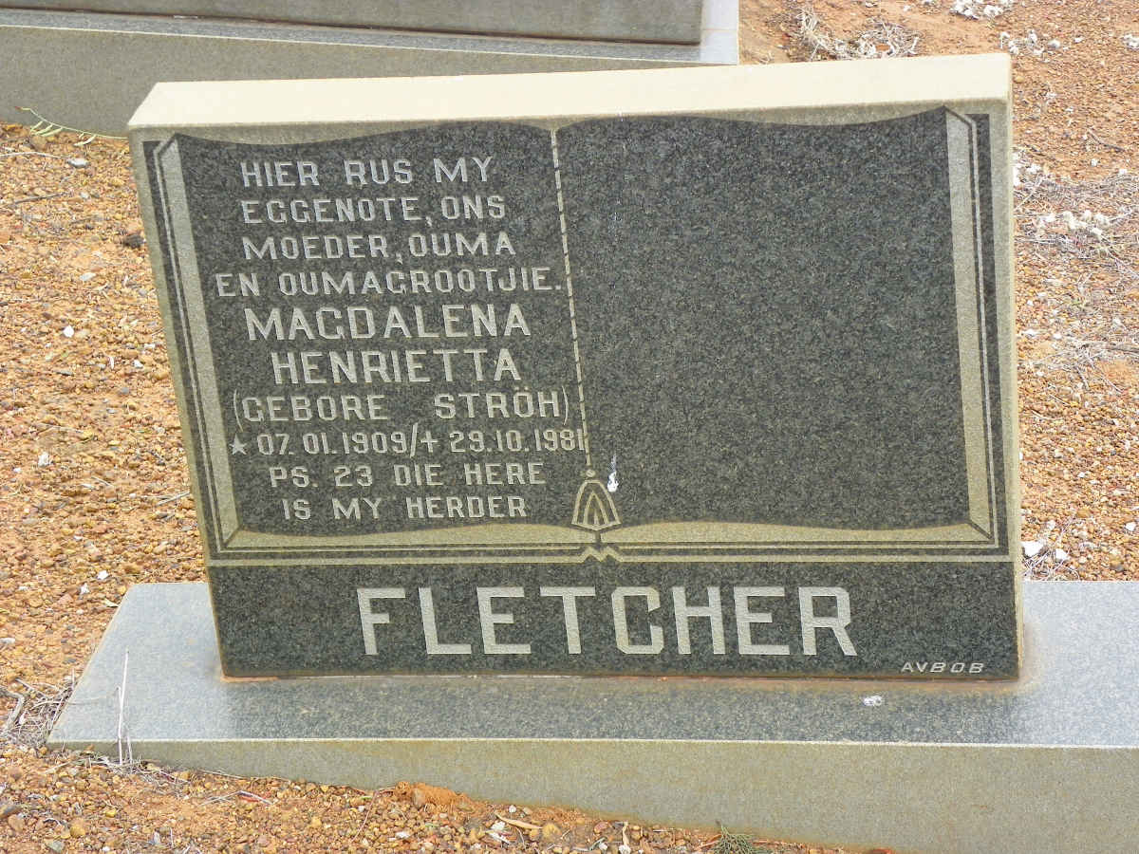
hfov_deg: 21.8
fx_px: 2961
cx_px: 570
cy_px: 427
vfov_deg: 16.4
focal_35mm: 90
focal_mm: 16
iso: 64
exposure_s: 1/100
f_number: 4
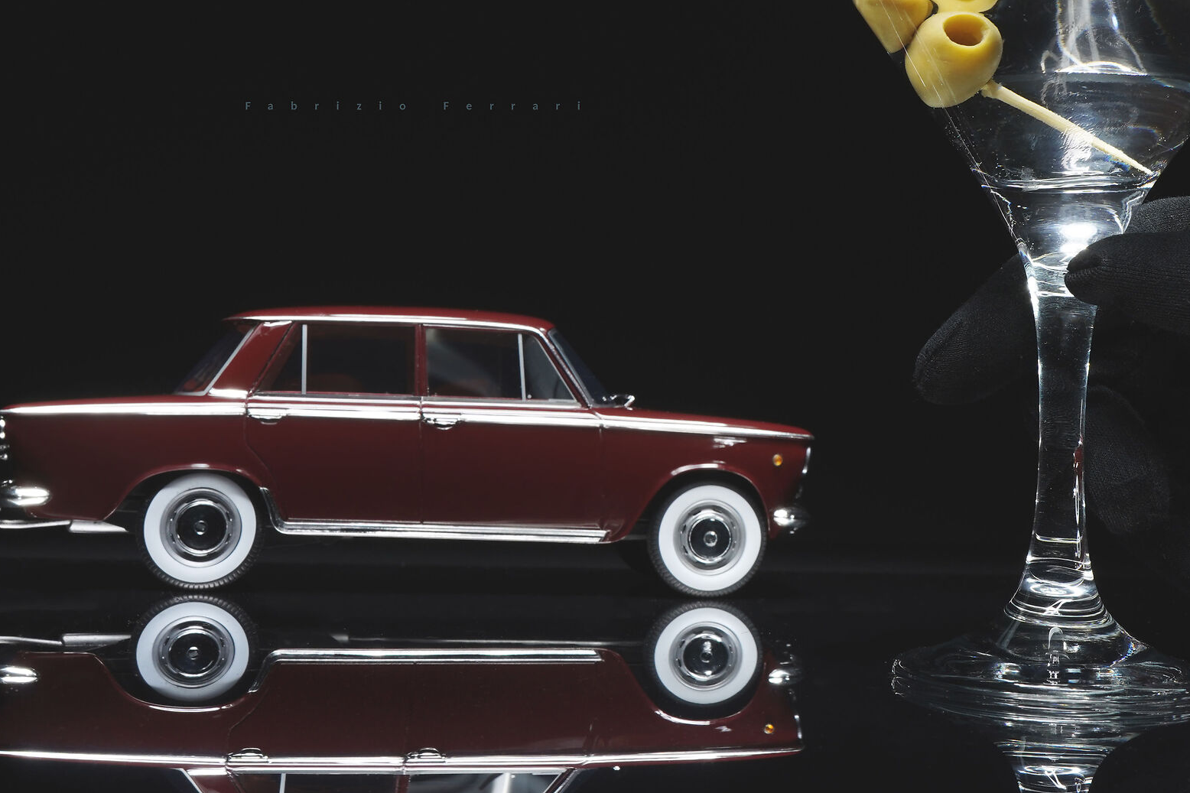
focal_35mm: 54
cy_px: 250
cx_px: 753
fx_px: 1785
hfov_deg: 36.6
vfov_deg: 24.9
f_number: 16
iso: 640
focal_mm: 35
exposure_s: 6
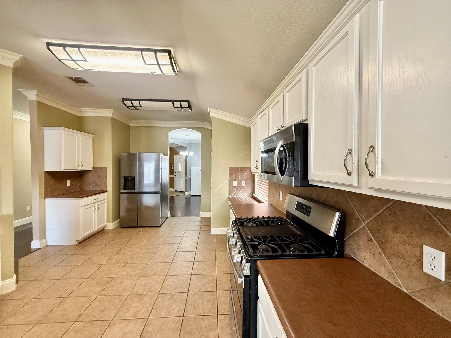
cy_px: 169
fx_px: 182
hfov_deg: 102.1
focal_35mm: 14
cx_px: 226
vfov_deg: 85.7
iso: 320
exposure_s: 1/60
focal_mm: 2.22
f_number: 2.2
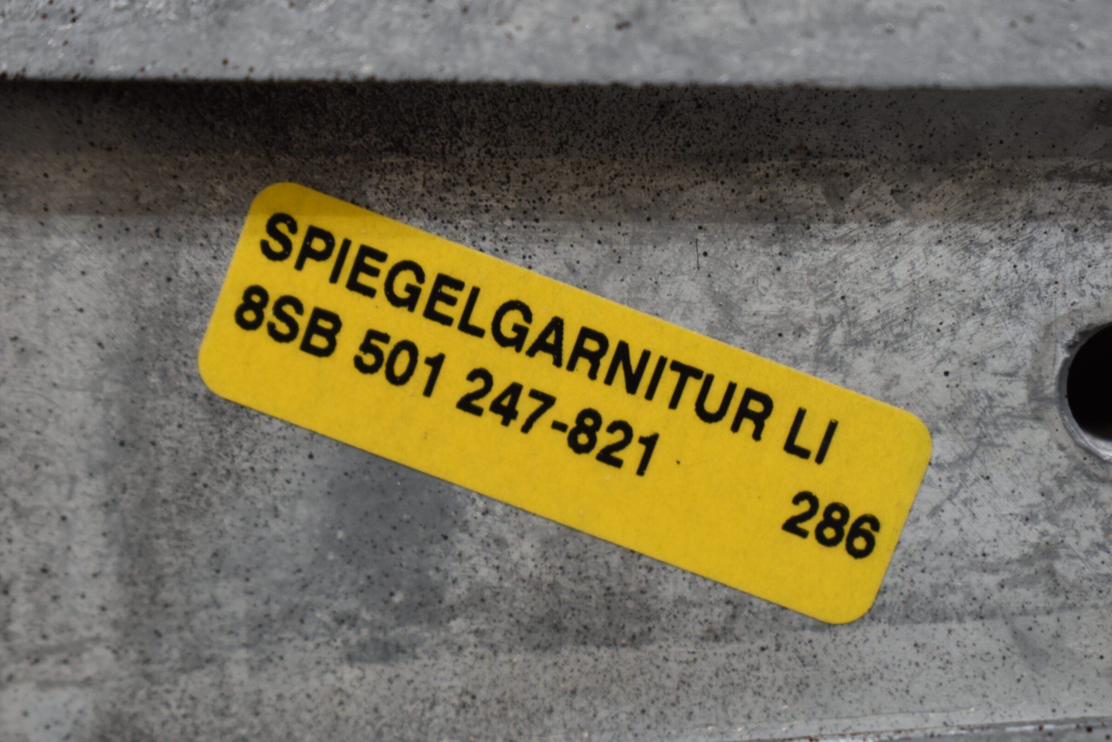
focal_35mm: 88
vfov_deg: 15.6
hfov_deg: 23.2
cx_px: 571
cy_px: 376
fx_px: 2704
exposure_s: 1/60
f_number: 5.6
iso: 500
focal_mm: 55
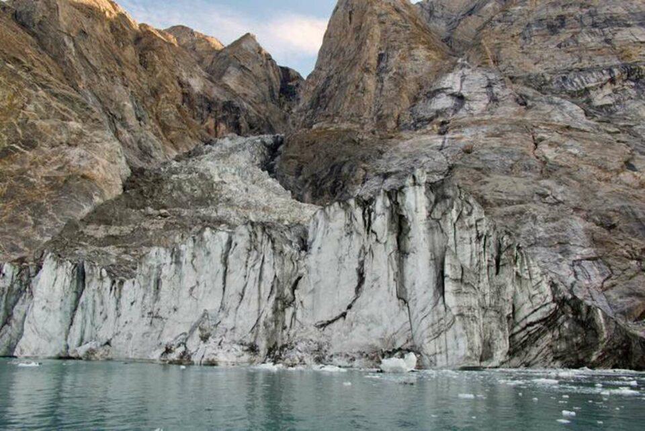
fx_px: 448
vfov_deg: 51.3
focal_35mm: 25
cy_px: 216
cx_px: 322
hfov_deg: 71.5
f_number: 6.4
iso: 125
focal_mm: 9.1
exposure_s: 1/125
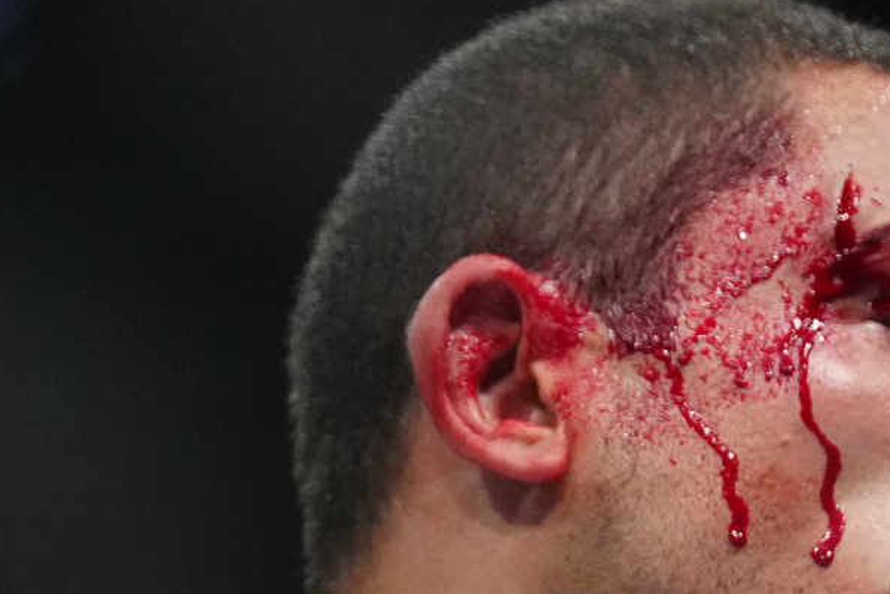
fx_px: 8135
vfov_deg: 4.2
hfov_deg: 6.3
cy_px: 564
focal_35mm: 329
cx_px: 586
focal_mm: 164
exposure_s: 1/2000
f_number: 2.8
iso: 5000
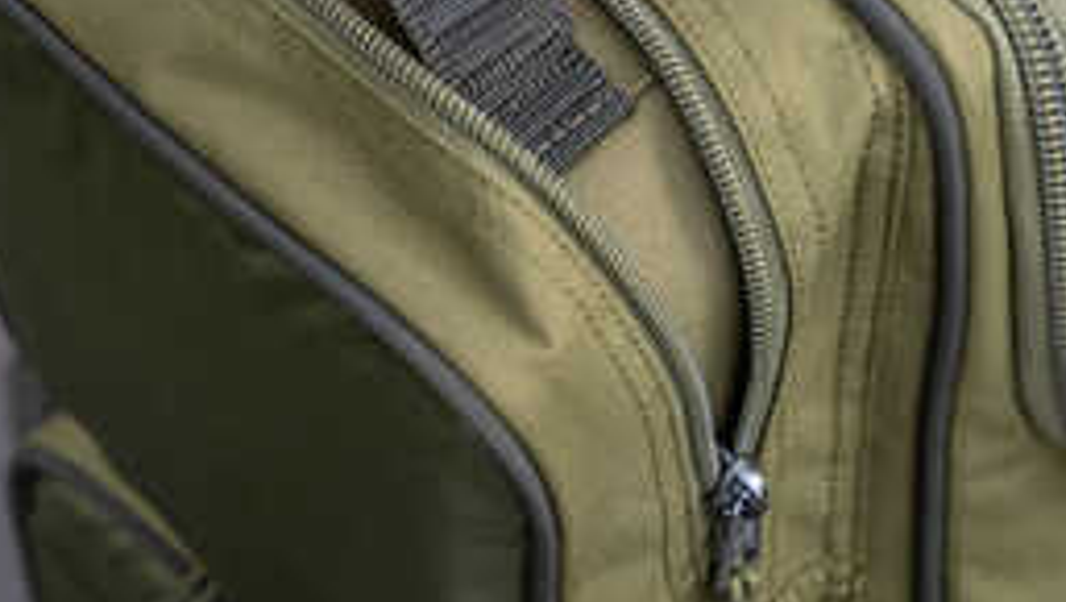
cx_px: 406
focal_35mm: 171
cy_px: 66
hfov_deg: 12.6
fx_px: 4837
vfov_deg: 7.1
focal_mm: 70
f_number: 5.6
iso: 250
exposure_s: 1/100
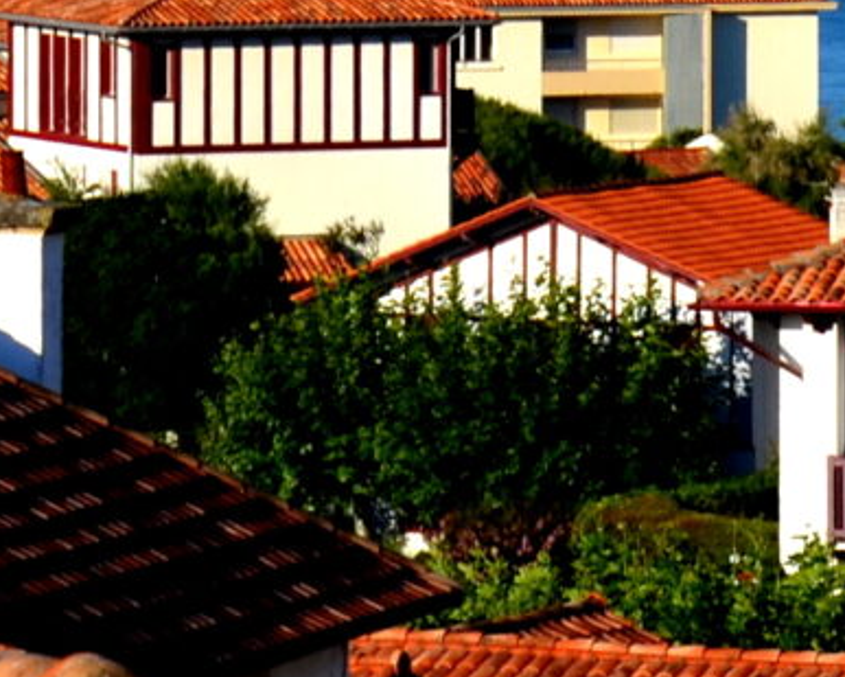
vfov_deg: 3.0
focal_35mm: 513
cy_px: -1072
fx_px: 12835
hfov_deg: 3.8
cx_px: 204
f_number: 9
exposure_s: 1/320
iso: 100
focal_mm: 55
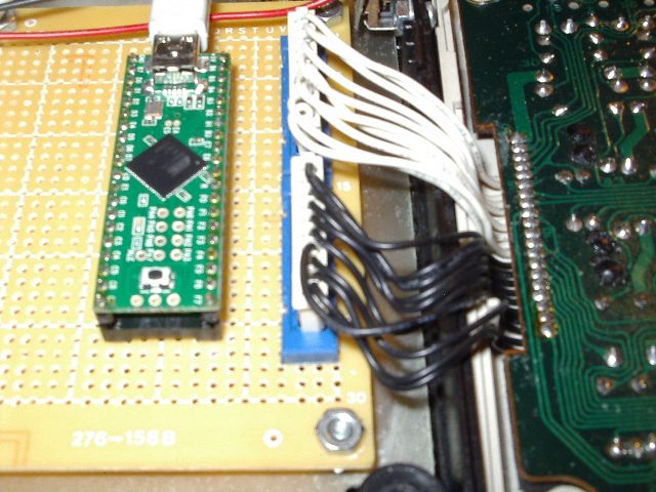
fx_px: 985
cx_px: 328
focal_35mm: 52
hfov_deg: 36.8
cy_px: 246
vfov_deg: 28.0
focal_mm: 7.8
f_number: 5.5
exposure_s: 1/60
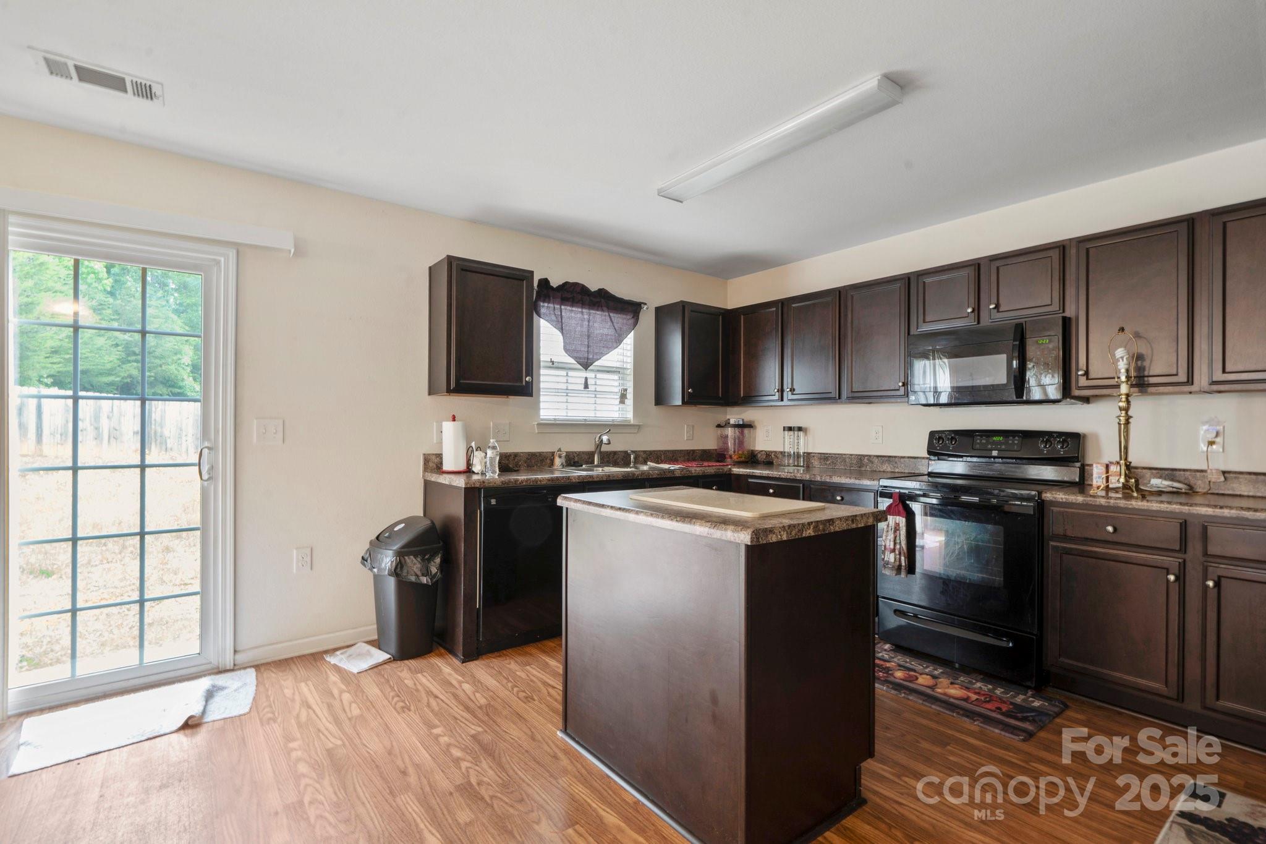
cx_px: 633
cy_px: 422
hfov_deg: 96.7
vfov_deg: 73.7
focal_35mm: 16
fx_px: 563
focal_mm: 16
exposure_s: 1.6
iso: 100
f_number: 11
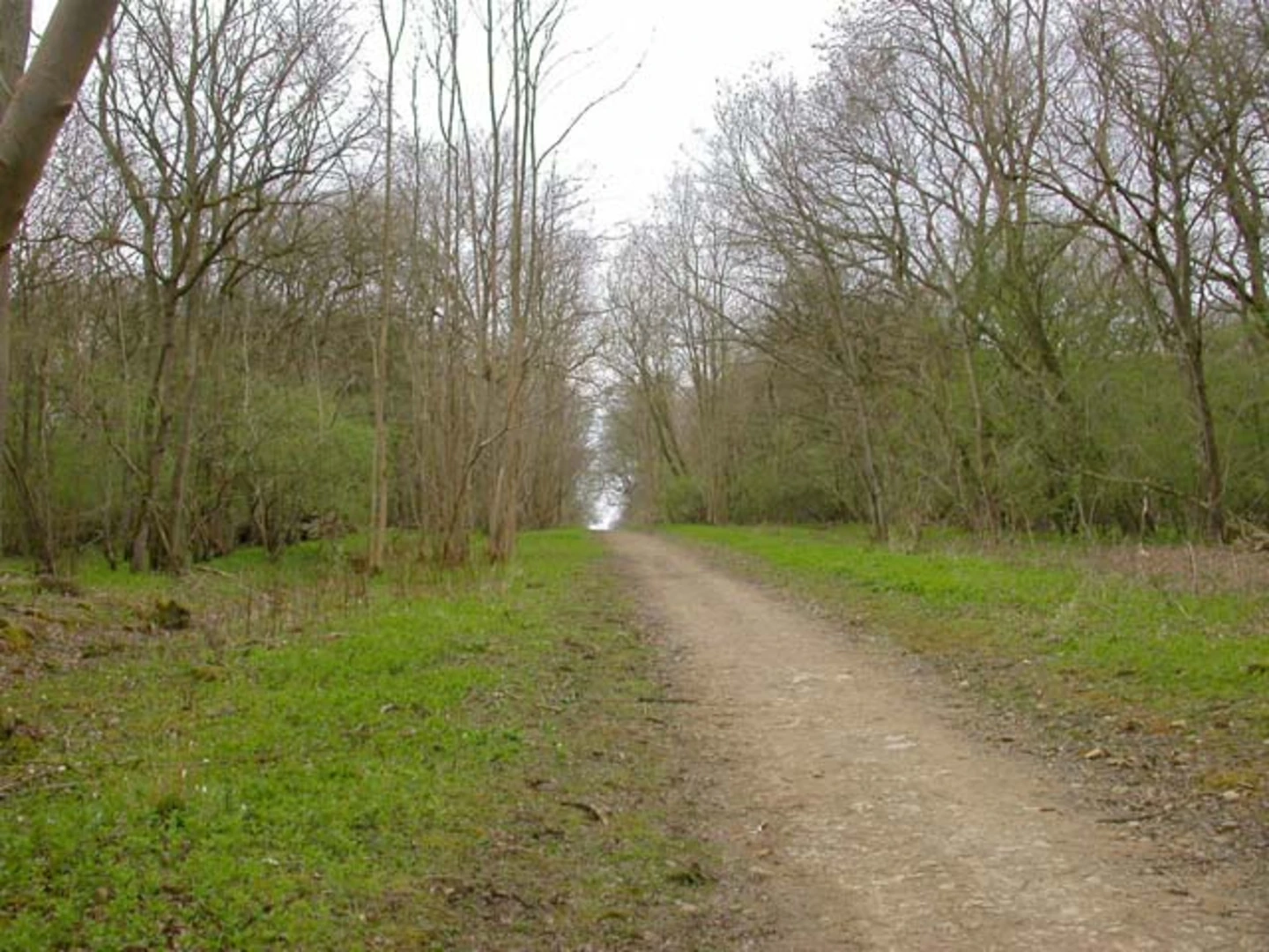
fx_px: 1393
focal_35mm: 38
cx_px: 634
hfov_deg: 49.0
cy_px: 476
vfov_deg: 37.7
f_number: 5.3
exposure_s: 1/142
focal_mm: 7.85
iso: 100
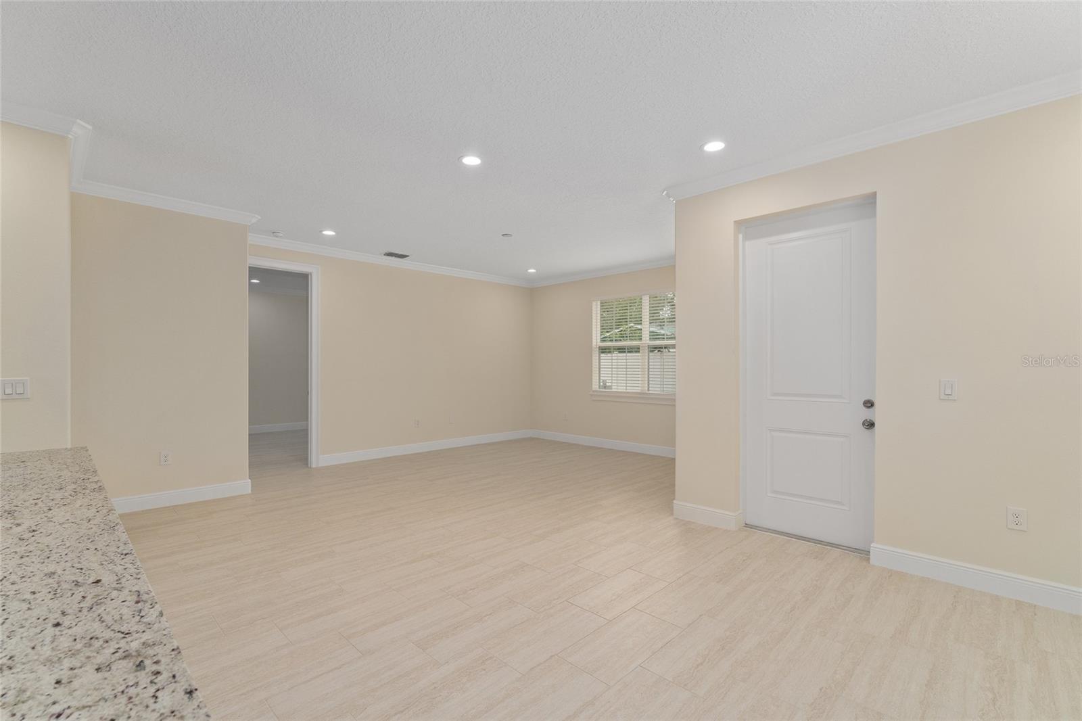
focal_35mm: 16
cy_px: 360
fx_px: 481
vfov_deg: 73.7
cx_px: 541
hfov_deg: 96.7
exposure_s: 1/40
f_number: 8
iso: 320
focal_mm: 16
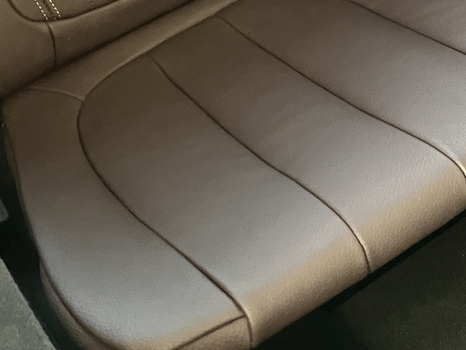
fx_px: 1212
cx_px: 416
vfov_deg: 15.0
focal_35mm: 90
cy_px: -209
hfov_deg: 21.3
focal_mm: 3.99
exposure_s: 1/25
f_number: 1.8
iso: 400
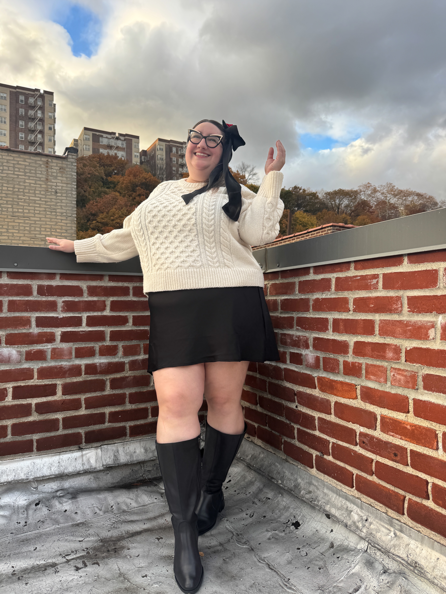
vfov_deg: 71.6
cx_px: 223
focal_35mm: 24
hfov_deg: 56.8
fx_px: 412
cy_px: 297
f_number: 1.8
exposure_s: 1/540
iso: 80
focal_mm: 6.76
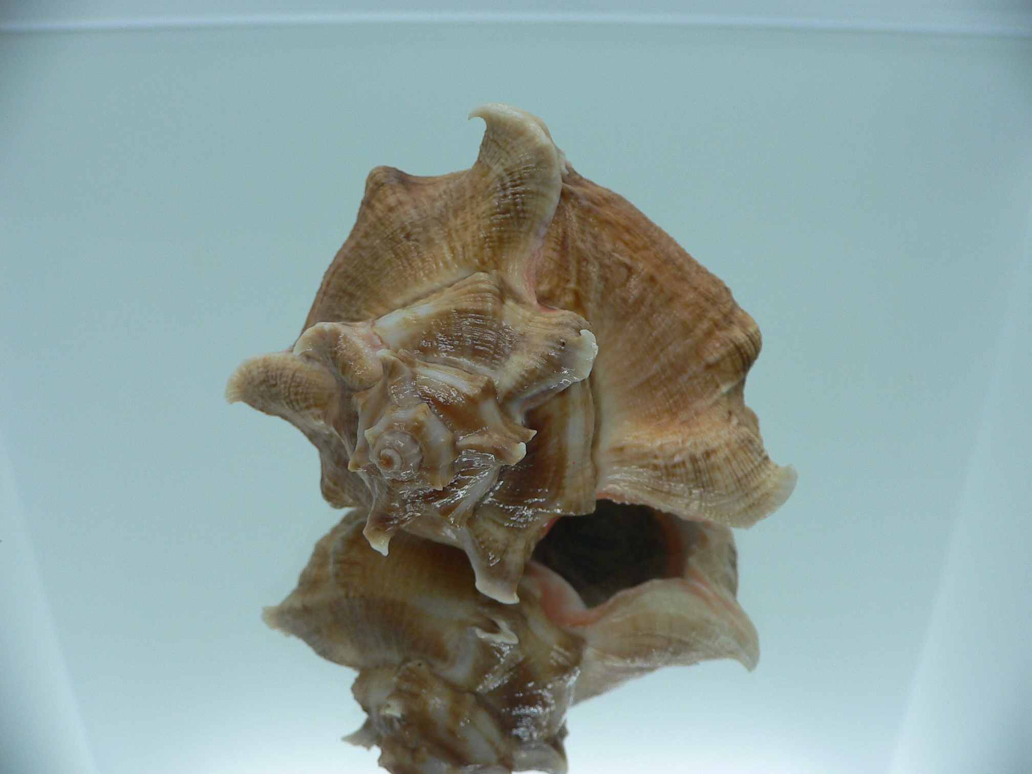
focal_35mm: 35
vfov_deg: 40.7
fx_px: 1043
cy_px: 387
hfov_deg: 52.6
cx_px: 516
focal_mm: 4.6
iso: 80
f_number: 2.8
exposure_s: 1/60
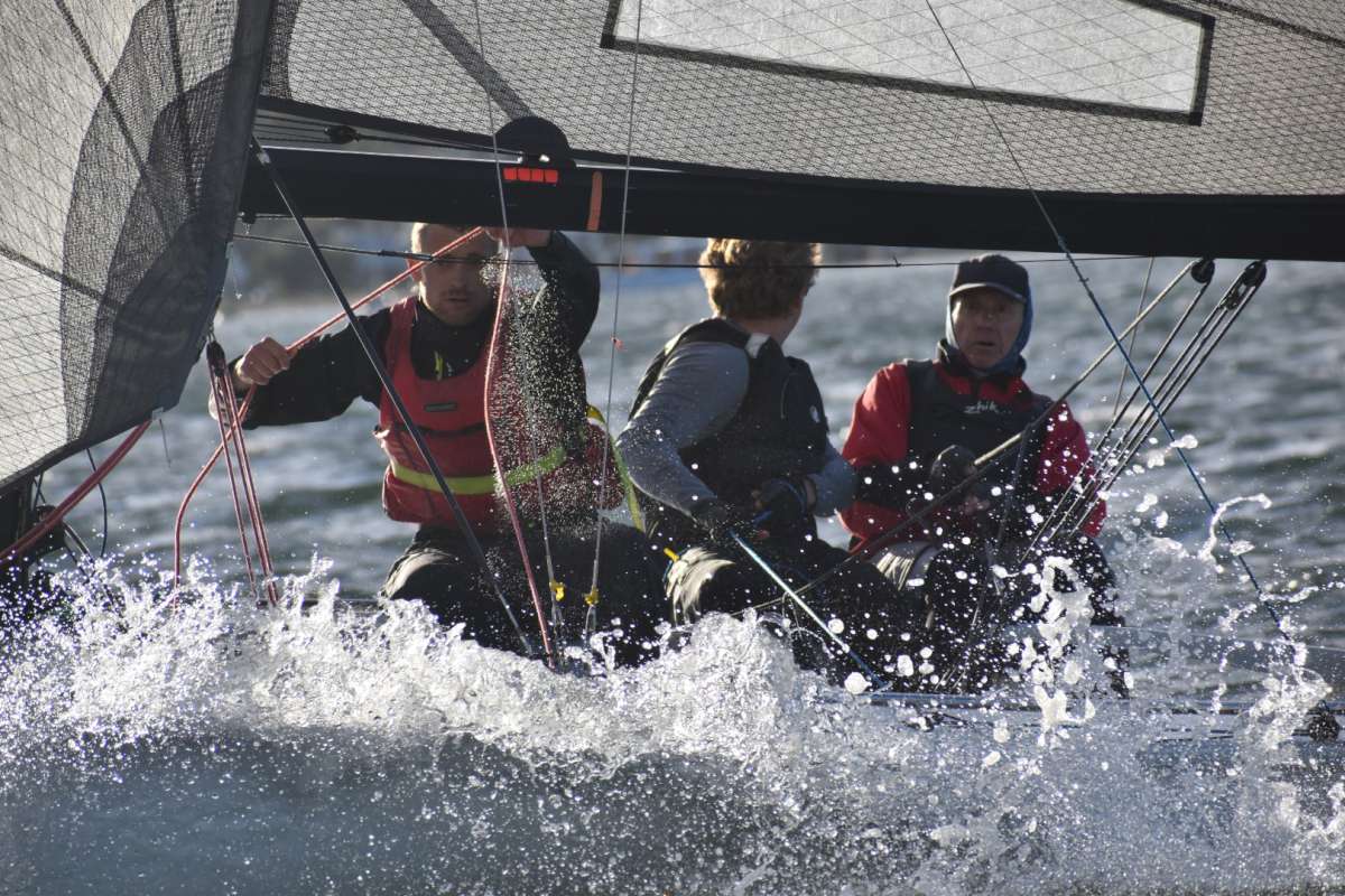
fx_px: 12328
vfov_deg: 4.2
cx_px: 672
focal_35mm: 330
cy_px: 448
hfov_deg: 6.2
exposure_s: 1/2000
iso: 400
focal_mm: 220
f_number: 8
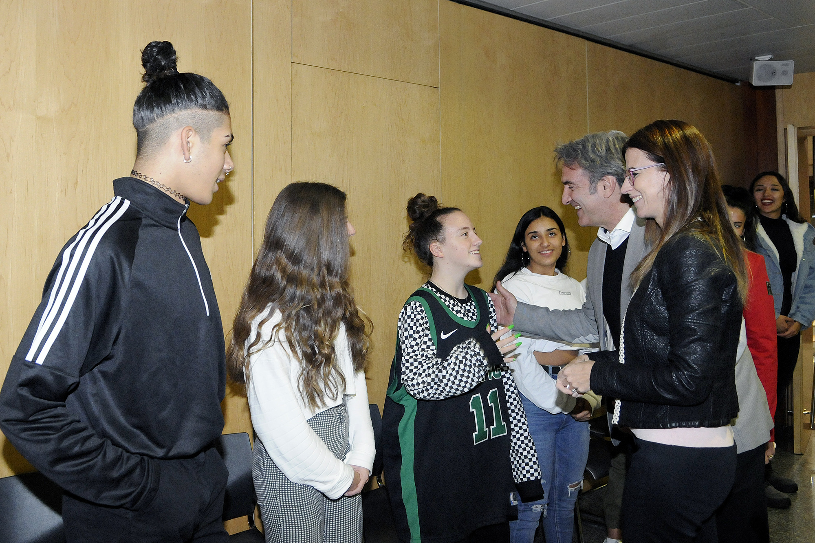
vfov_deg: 50.4
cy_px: 272
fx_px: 577
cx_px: 408
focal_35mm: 26
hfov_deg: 70.4
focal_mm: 17
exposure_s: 1/160
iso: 1600
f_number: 3.2
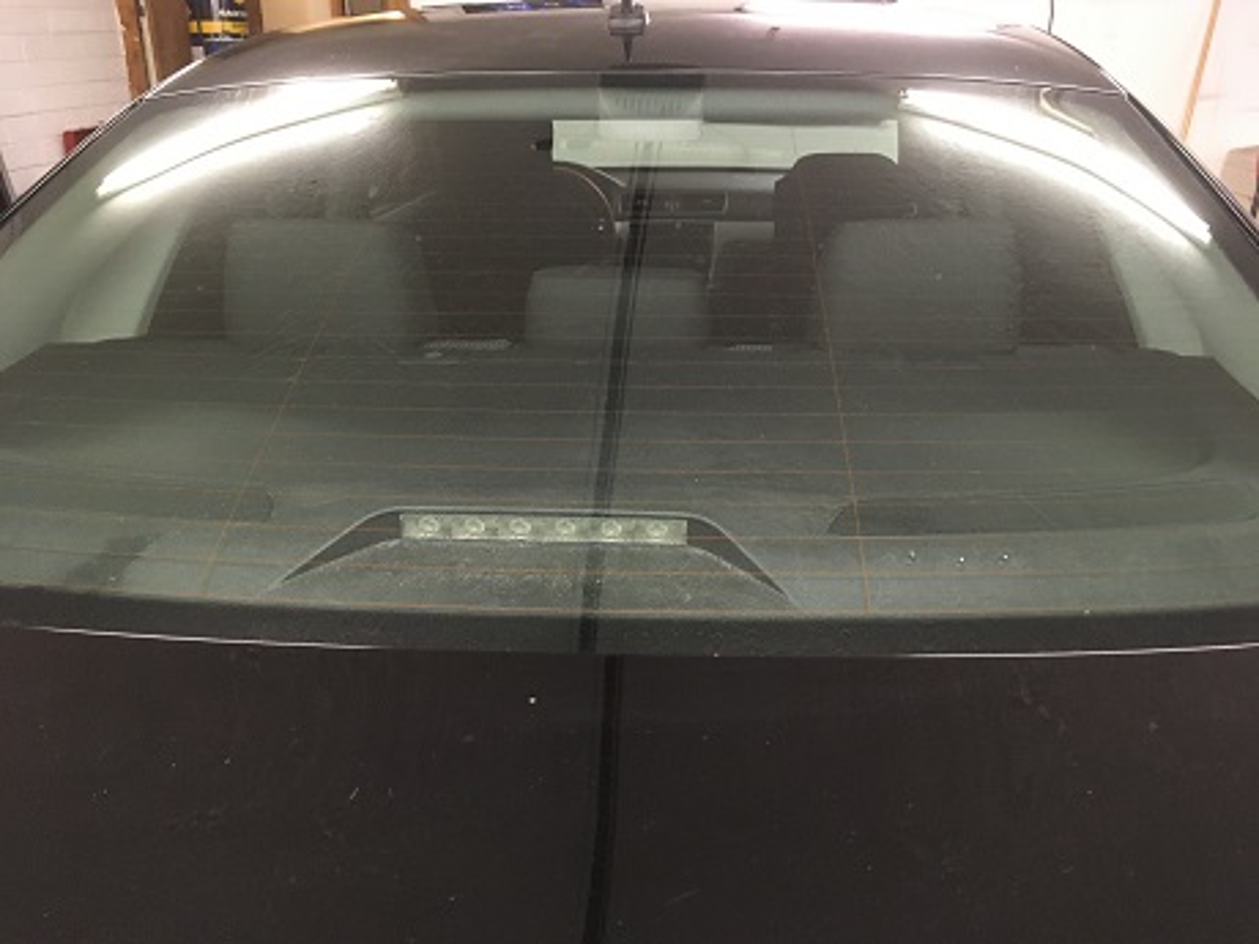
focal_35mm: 29
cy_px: 472
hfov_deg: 61.7
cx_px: 630
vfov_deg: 48.2
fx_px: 1055
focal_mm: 4.15
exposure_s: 1/30
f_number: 2.2
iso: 160
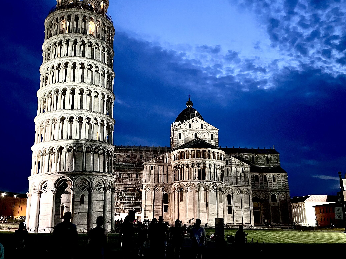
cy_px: 111
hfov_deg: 60.0
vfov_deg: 46.7
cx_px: 171
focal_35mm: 30
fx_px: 300
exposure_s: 1/17
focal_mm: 5.1
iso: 1250
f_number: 1.6
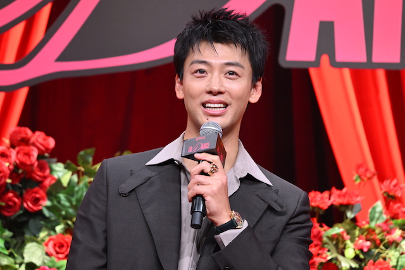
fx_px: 3938
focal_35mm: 350
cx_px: 202
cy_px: 135
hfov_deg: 5.9
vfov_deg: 3.9
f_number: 8
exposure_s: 1/200
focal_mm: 350
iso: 4000
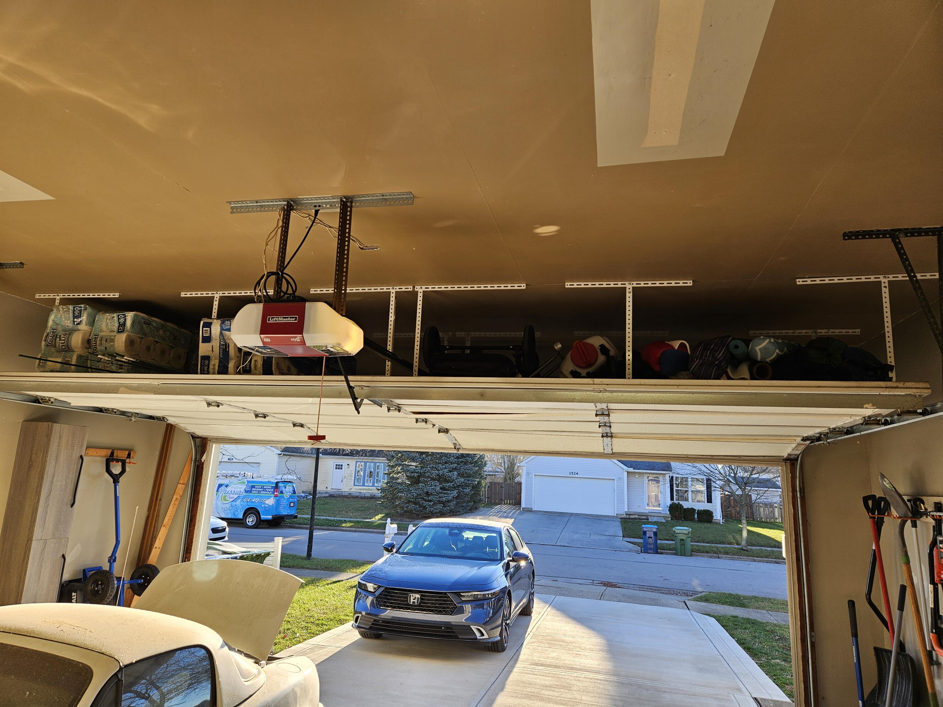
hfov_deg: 73.9
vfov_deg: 58.9
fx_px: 627
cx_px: 472
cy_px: 354
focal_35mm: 23
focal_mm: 5.4
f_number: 1.8
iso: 25
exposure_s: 1/207
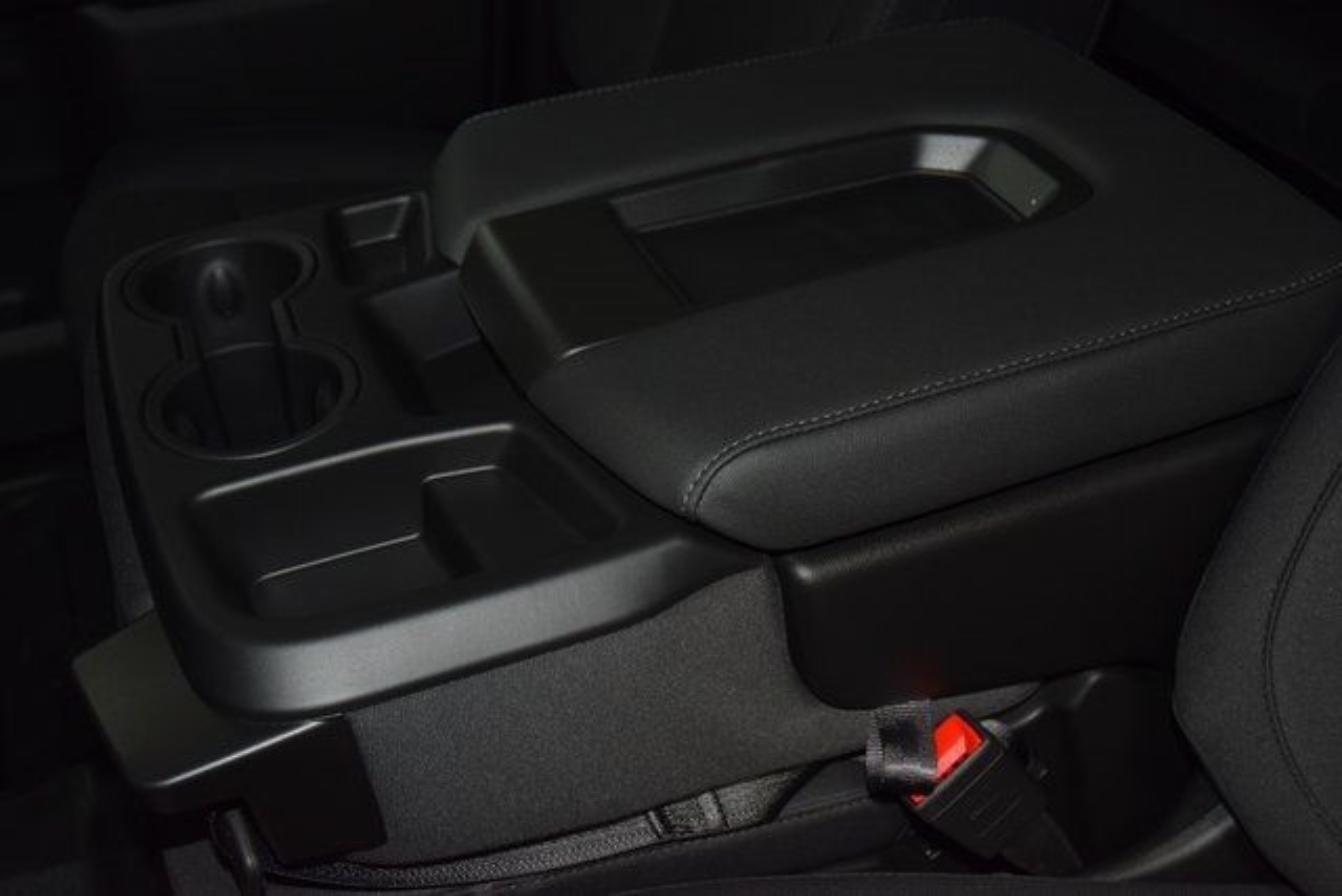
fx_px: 1622
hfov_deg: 45.0
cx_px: 671
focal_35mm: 44
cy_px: 448
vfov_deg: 30.9
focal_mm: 29
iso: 1100
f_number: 3.8
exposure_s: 1/125
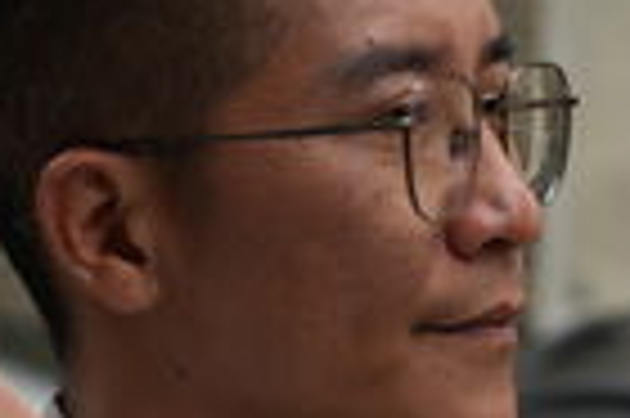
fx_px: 7639
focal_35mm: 437
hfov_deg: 4.6
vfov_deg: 3.1
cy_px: 890
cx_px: 1328
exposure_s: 1/500
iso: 160
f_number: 4
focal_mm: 68
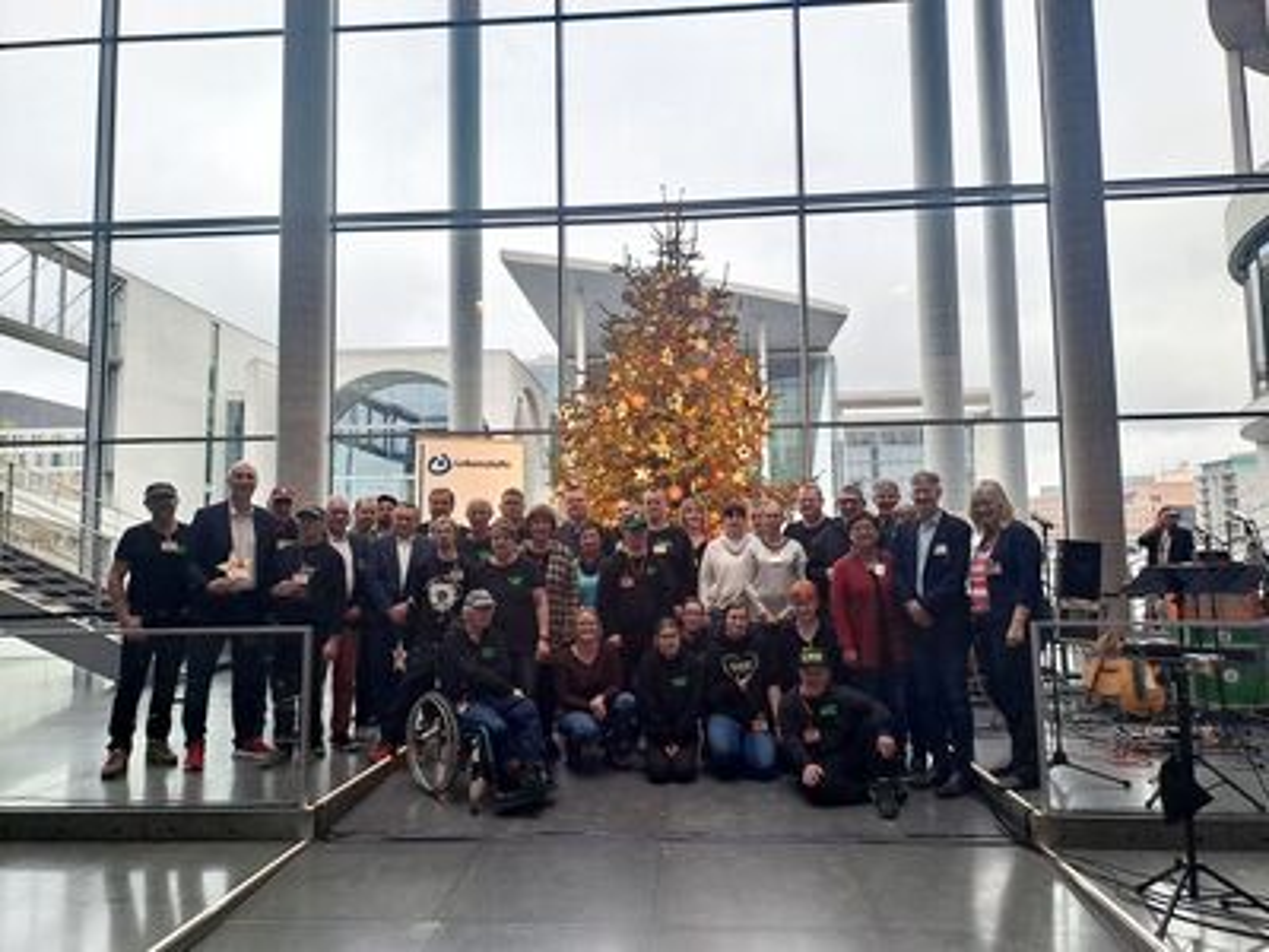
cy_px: 476
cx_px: 634
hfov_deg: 69.4
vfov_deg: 54.9
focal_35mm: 25
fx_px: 916
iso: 40
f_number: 1.8
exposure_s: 1/120
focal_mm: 4.65
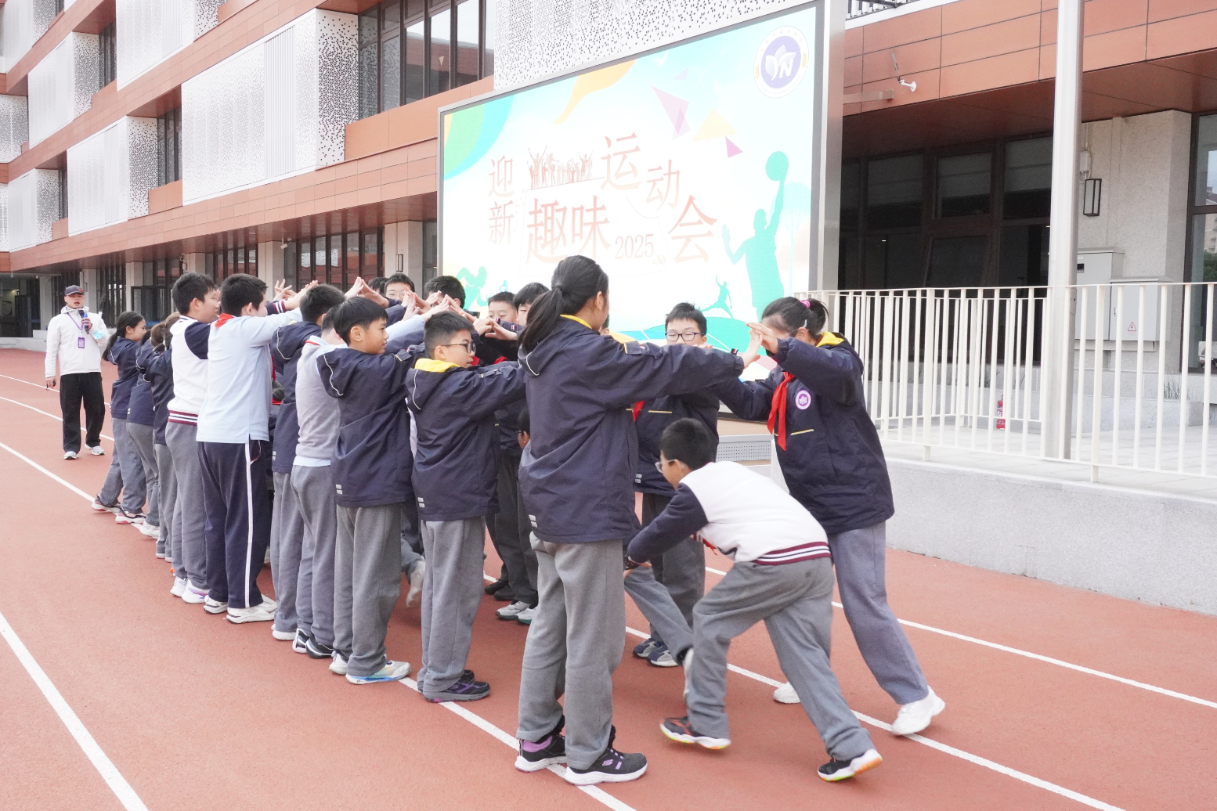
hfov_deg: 53.8
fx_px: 1201
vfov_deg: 37.3
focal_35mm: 36
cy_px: 406
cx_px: 597
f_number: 14
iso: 3200
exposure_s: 1/250
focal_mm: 23
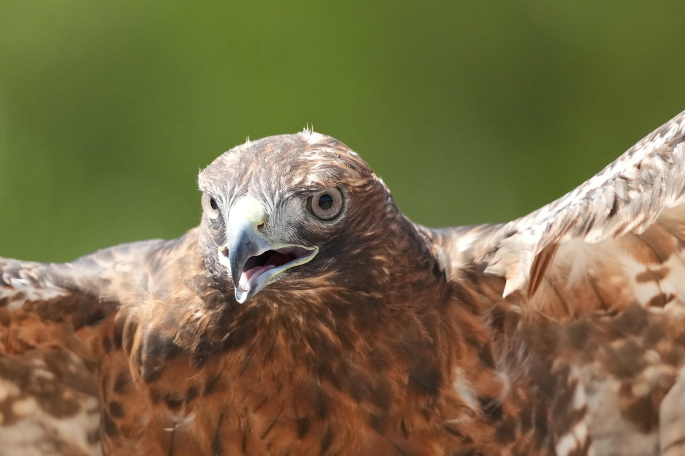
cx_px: 310
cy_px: 383
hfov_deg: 1.9
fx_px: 20774
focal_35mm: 1092
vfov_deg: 1.3
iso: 3200
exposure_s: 1/3200
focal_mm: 600
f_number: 5.6
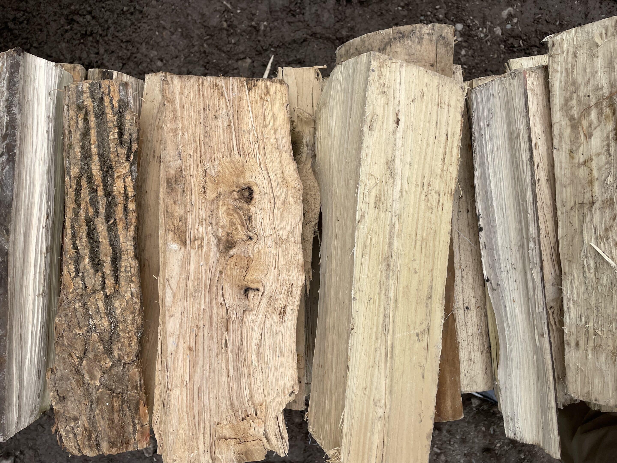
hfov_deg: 67.3
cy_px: 232
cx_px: 308
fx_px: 463
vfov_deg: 53.1
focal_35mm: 26
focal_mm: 4.2
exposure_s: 1/2132
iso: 32
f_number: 1.6
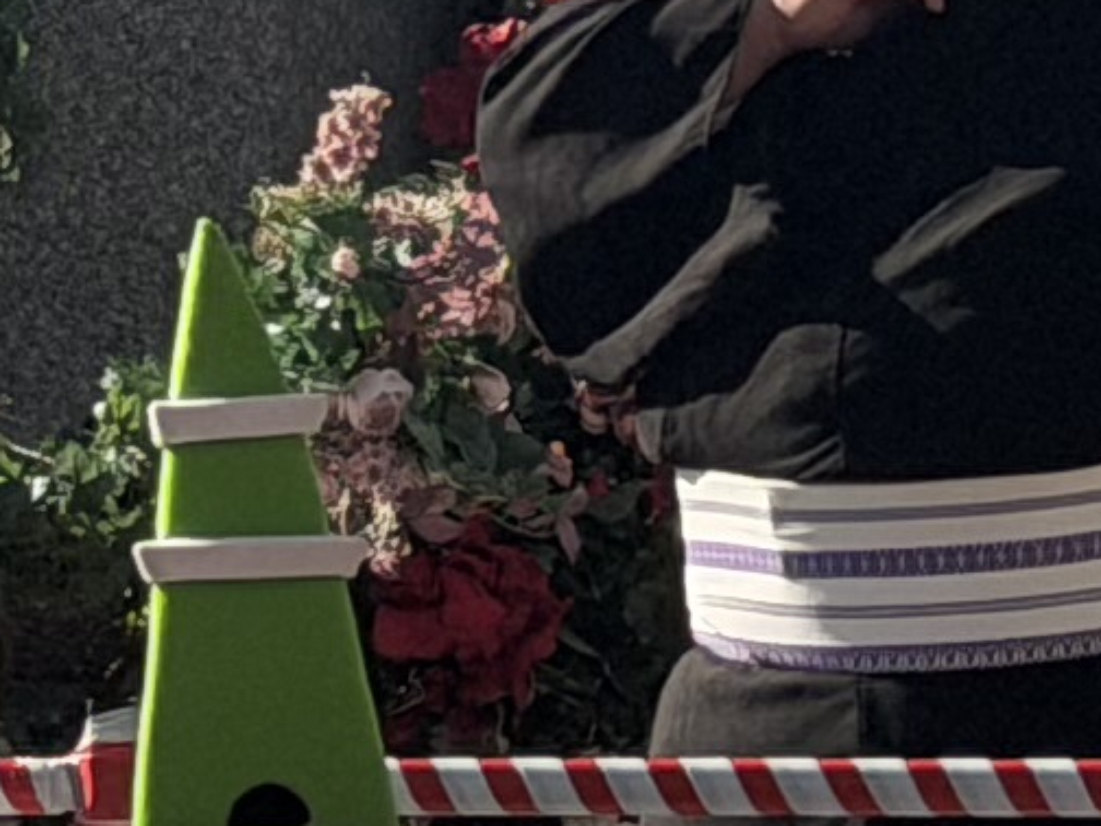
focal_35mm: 384
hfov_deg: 5.1
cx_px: -264
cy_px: -535
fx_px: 12214
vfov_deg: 3.8
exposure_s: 1/5587
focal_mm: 6.76
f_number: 1.78
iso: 64
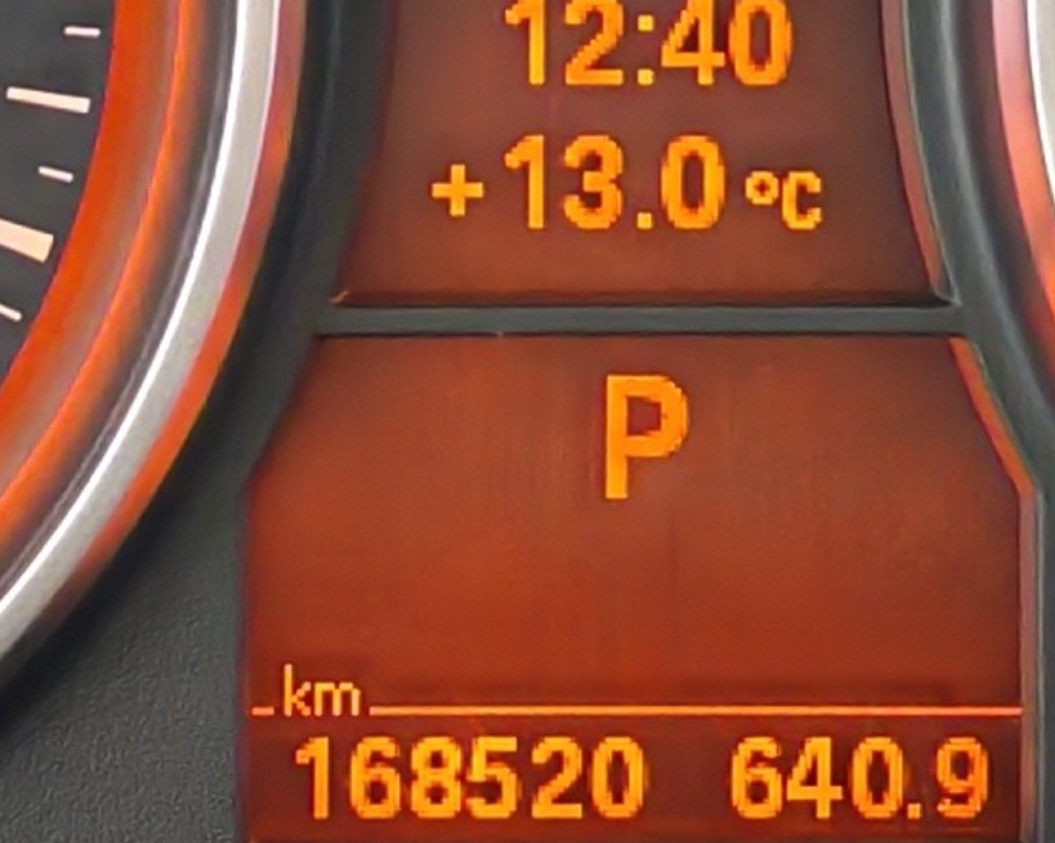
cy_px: -306
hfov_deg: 9.8
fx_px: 6180
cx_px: 462
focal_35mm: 198
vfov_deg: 7.7
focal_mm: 6.12
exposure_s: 1/33
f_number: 1.9
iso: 2000
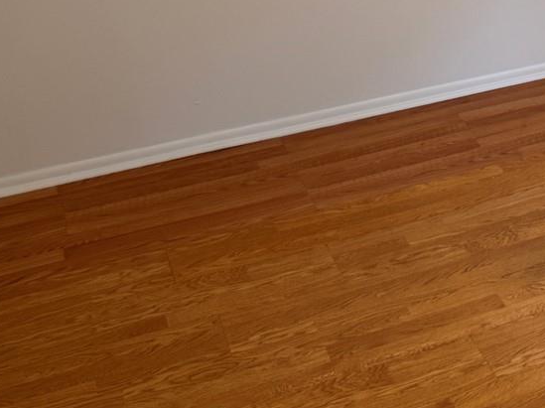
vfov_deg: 20.0
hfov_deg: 25.1
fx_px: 1101
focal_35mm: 70
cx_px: 653
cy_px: -46
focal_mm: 6.76
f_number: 1.78
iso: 125
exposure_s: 1/60
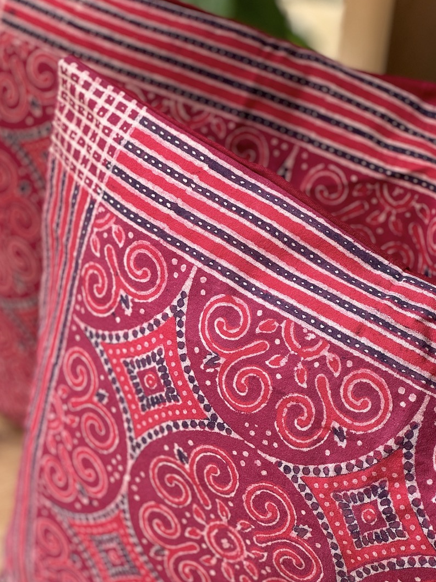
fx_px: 1394
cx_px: 217
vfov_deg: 23.6
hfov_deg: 17.8
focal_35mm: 83
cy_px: 288
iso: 160
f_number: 2.8
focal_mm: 9
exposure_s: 1/99
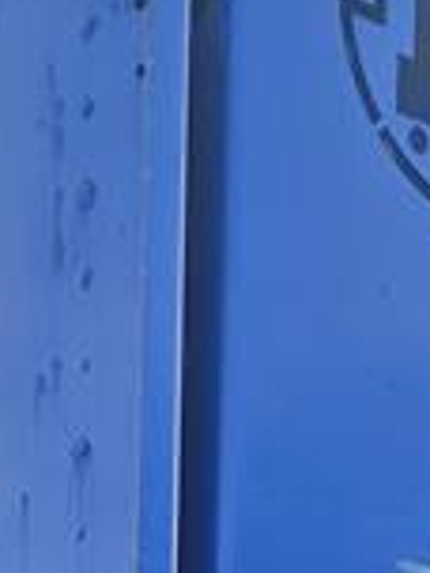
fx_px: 1921
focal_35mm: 116
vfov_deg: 15.3
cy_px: 939
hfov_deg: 12.8
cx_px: 245
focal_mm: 5.4
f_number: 1.8
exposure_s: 1/393
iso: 25
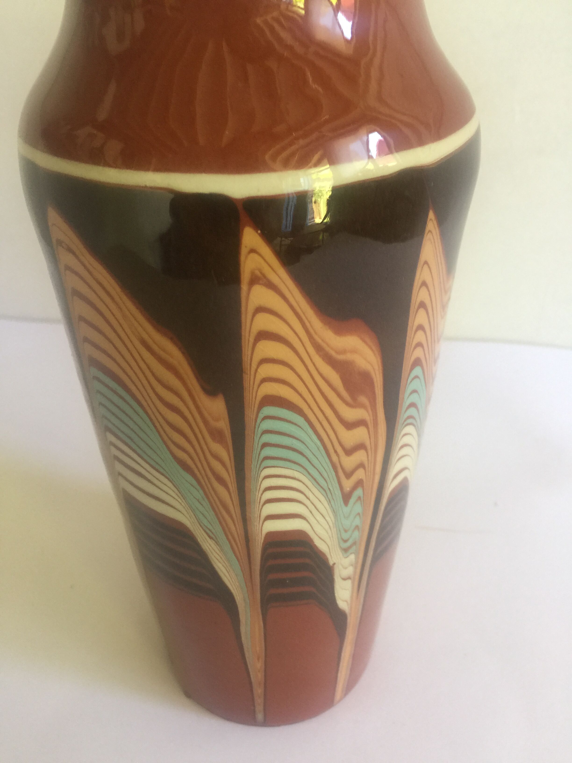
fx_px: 639
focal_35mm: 29
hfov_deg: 48.2
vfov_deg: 61.7
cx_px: 286
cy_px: 382
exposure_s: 1/17
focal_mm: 4.15
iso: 64
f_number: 2.2
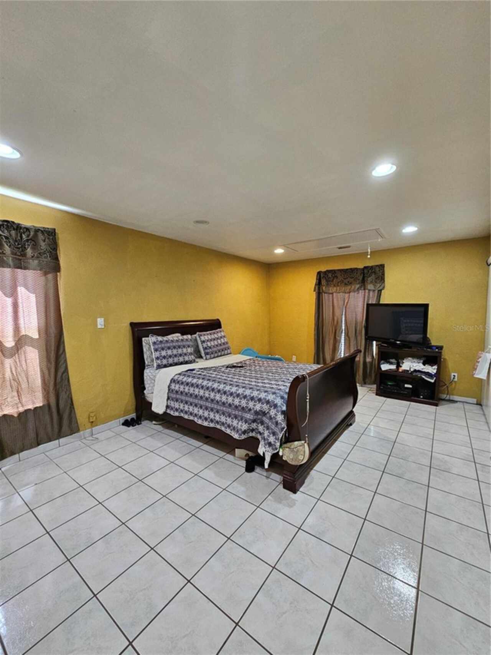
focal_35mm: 13
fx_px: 246
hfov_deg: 89.9
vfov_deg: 106.2
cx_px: 246
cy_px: 328
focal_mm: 2.2
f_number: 2.2
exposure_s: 1/40
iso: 320
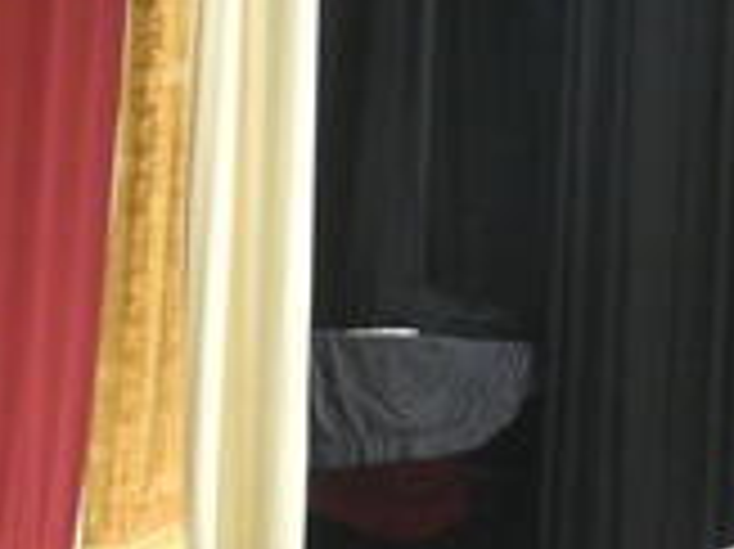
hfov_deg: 6.7
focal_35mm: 295
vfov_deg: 5.0
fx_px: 6251
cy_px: 513
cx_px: 743
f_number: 5.1
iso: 1600
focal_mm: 21.5
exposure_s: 1/13
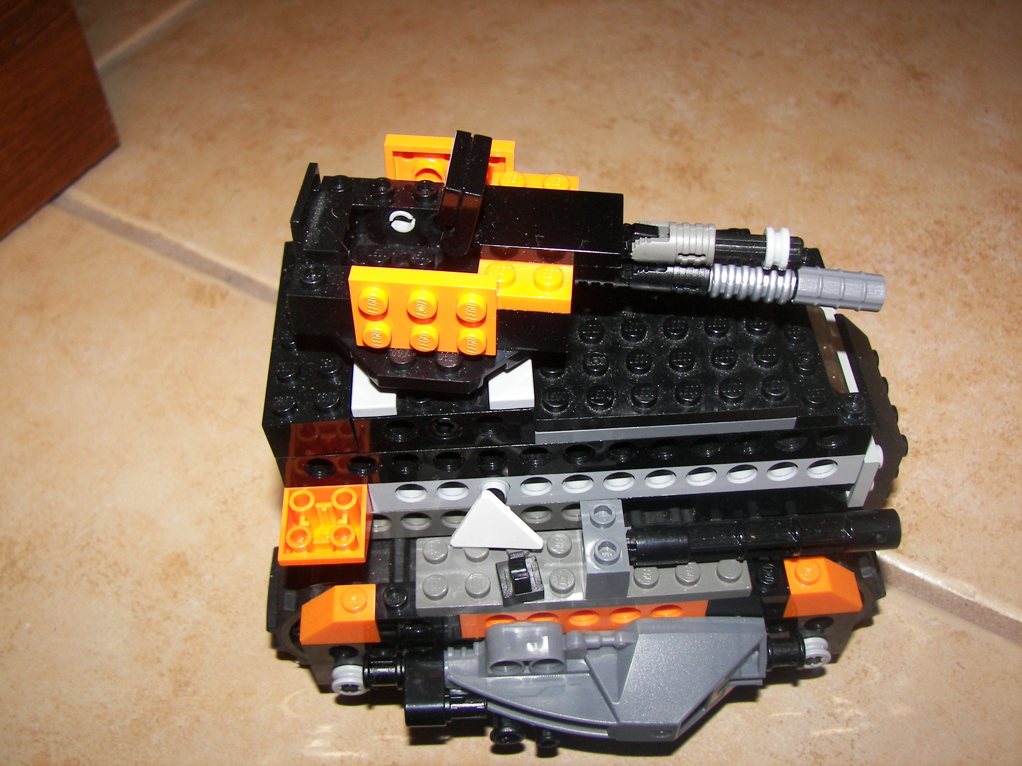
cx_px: 511
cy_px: 383
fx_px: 1063
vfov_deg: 39.7
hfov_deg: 51.4
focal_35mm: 36
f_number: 2.8
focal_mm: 6
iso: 100
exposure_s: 1/30
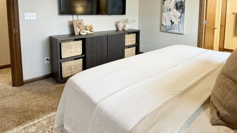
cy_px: 26
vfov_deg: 46.8
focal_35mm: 23
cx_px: 147
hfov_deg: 77.4
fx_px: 144
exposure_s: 1/60
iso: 200
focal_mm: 2.22
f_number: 2.2
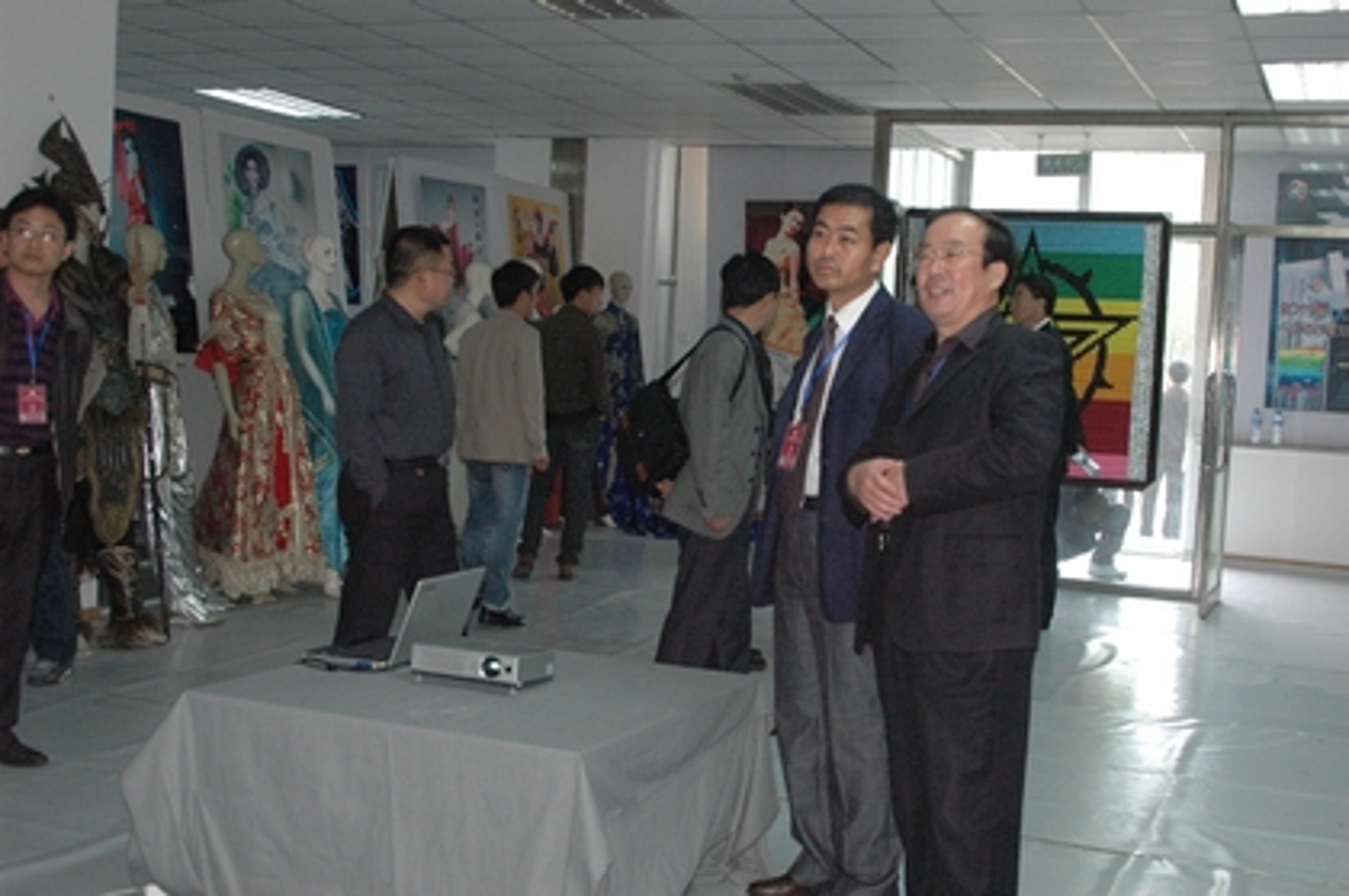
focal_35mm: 42
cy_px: 448
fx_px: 1572
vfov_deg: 31.8
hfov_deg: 46.4
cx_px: 674
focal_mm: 28
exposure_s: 1/60
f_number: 5
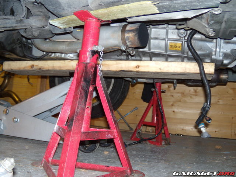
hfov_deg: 51.4
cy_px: 88
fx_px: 245
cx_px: 118
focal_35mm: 36
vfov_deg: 39.7
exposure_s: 1/30
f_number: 3.6
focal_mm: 6.4
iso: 100
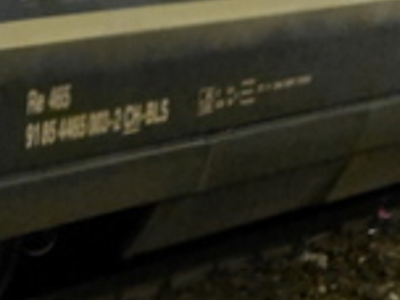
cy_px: -211
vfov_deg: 5.1
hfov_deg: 6.7
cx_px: -258
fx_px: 3339
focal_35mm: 289
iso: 3200
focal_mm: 22
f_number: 4.4
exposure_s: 1/10
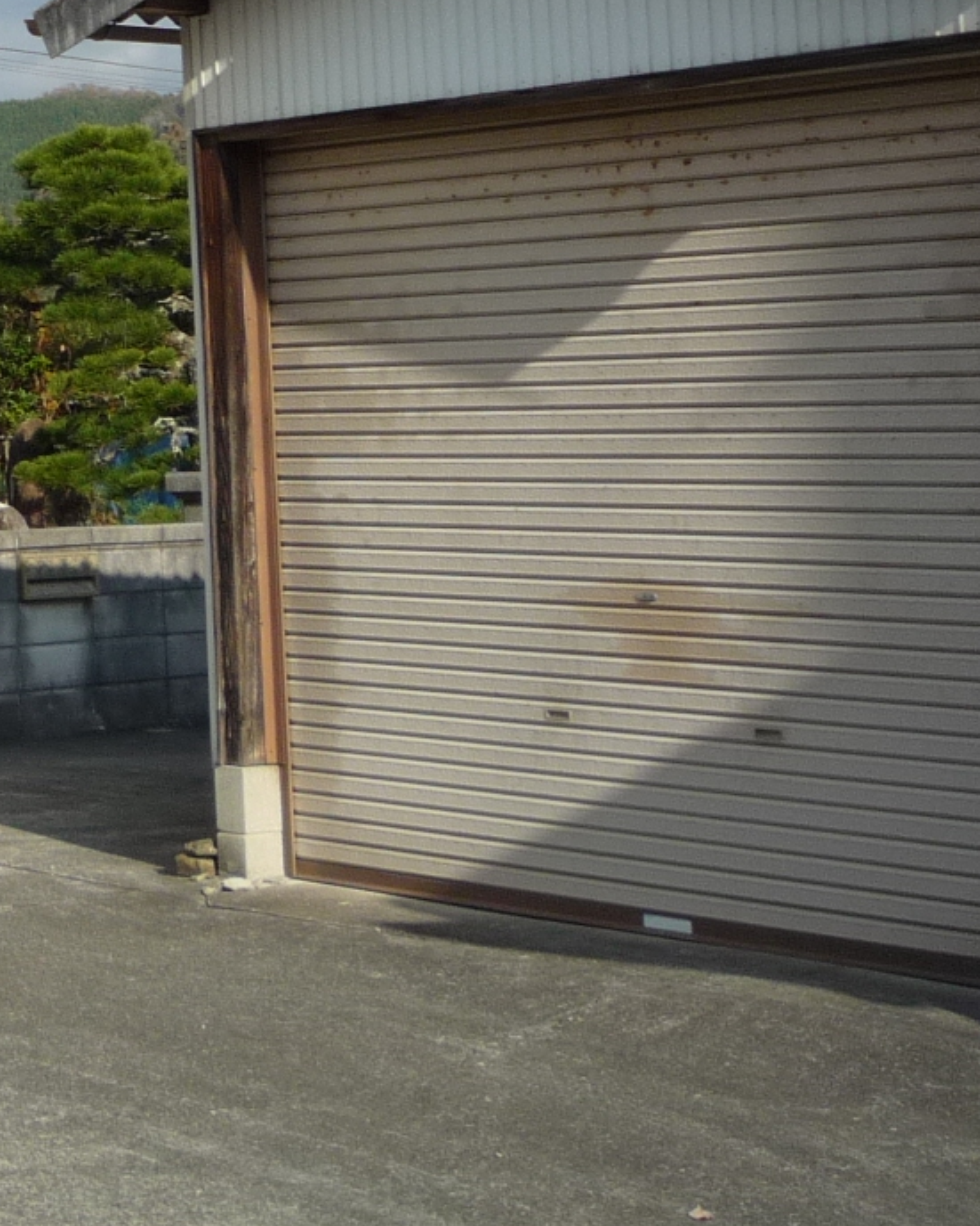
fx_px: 3155
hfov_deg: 15.7
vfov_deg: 21.1
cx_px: -651
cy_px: -46
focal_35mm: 87
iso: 100
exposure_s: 1/1000
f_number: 3.3
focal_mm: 5.2
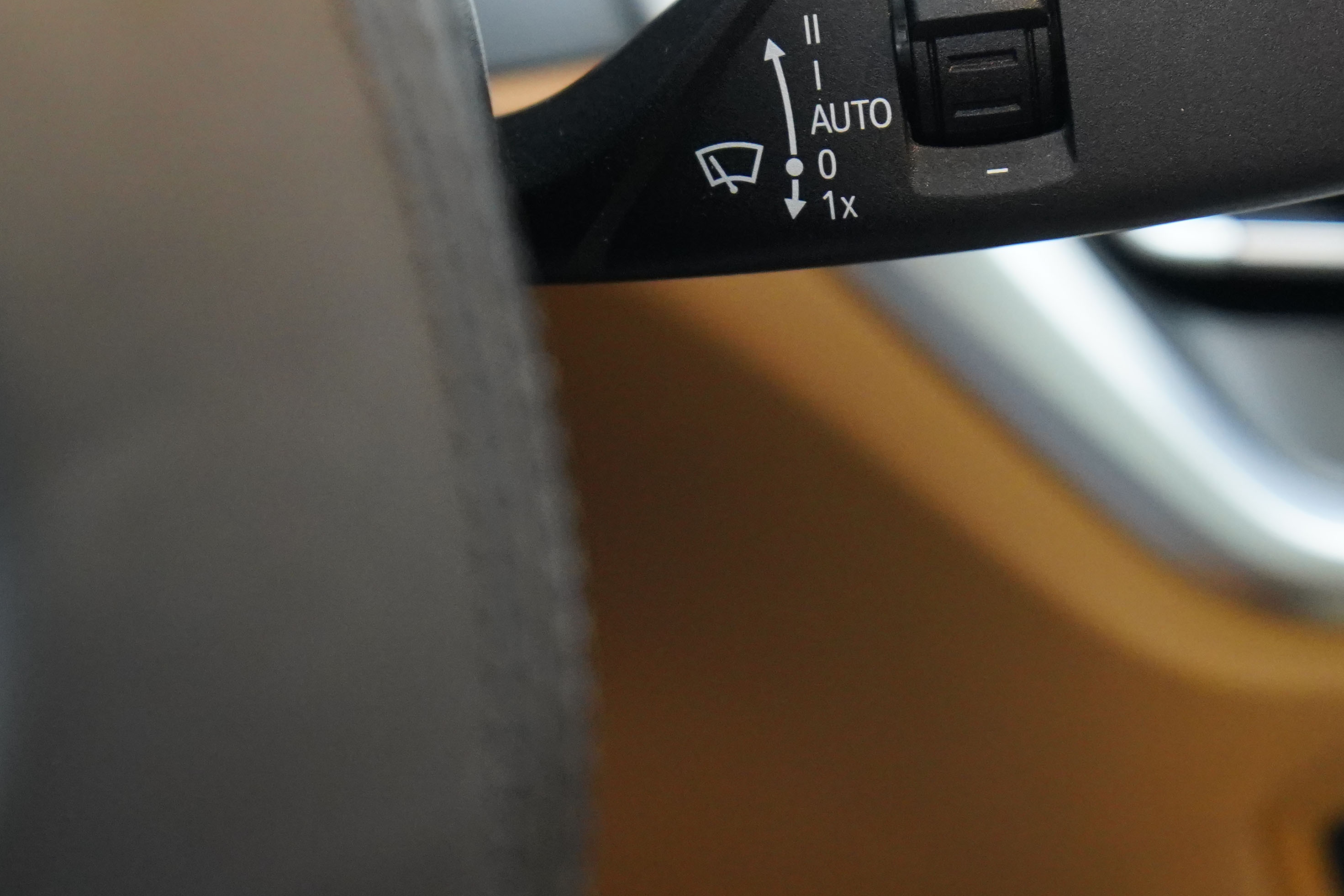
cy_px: 87
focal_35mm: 106
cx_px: 990
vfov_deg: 12.8
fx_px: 3957
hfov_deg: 19.2
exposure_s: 1/50
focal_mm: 52
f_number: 4.5
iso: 3200
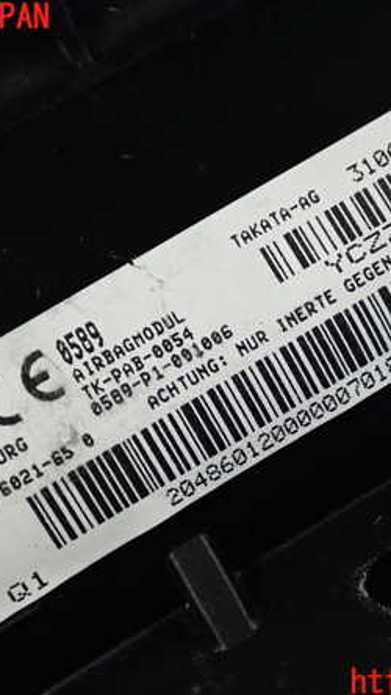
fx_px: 1031
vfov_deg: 37.2
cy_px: 351
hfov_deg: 21.4
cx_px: 235
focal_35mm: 56
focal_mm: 6.83
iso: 1250
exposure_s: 1/125
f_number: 2.7
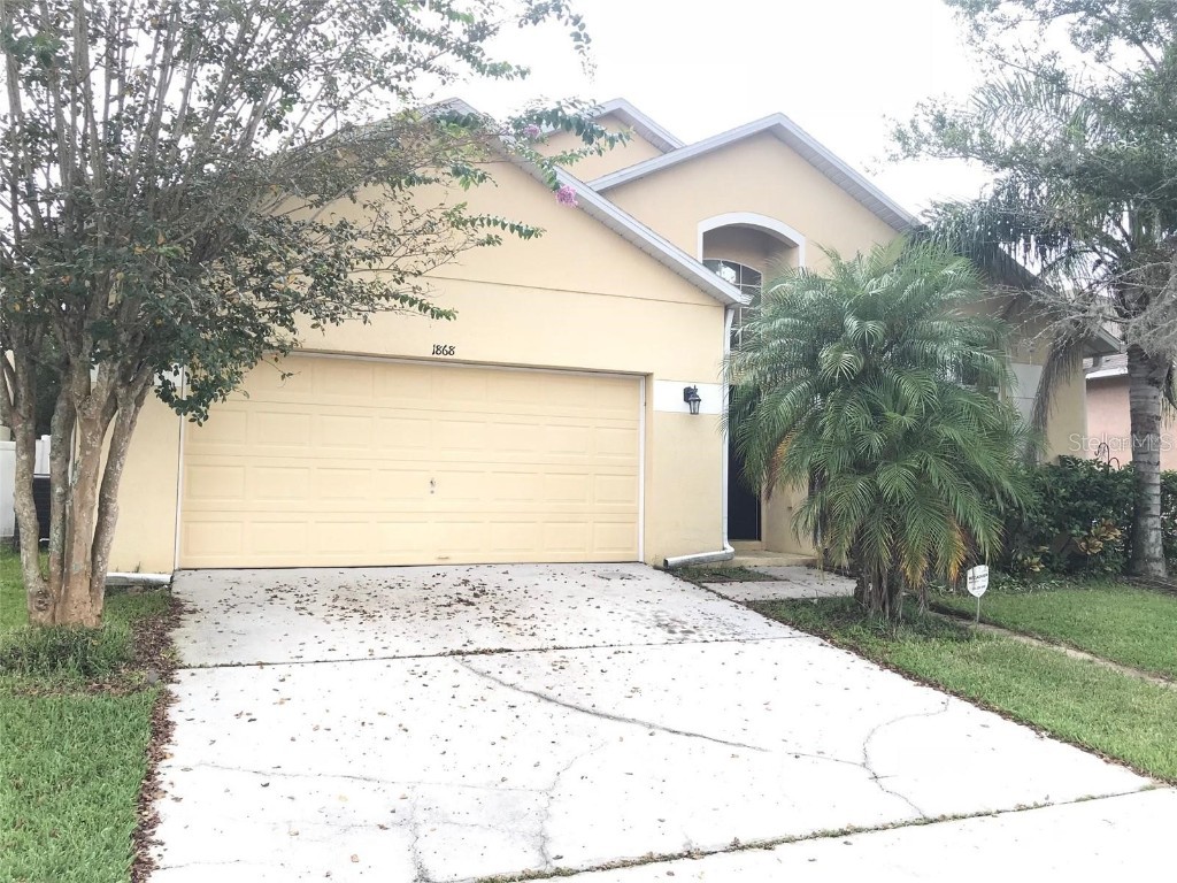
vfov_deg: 49.7
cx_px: 588
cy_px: 442
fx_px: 952
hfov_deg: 63.4
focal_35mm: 28
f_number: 1.8
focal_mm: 3.99
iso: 20
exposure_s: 1/224
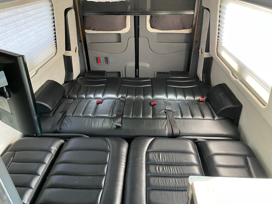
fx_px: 204
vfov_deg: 53.1
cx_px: 136
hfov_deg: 67.3
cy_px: 102
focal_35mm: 26
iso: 500
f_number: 1.6
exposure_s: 1/60
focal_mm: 4.2
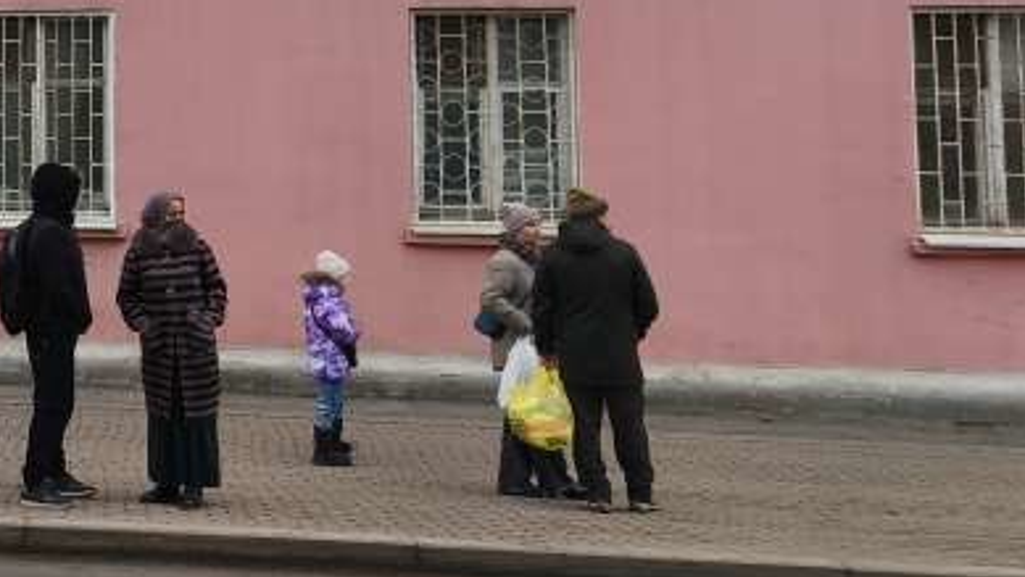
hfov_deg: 28.4
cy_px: 18
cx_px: -150
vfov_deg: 17.9
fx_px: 1794
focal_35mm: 66
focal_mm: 5.35
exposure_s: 1/156
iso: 80
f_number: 1.7
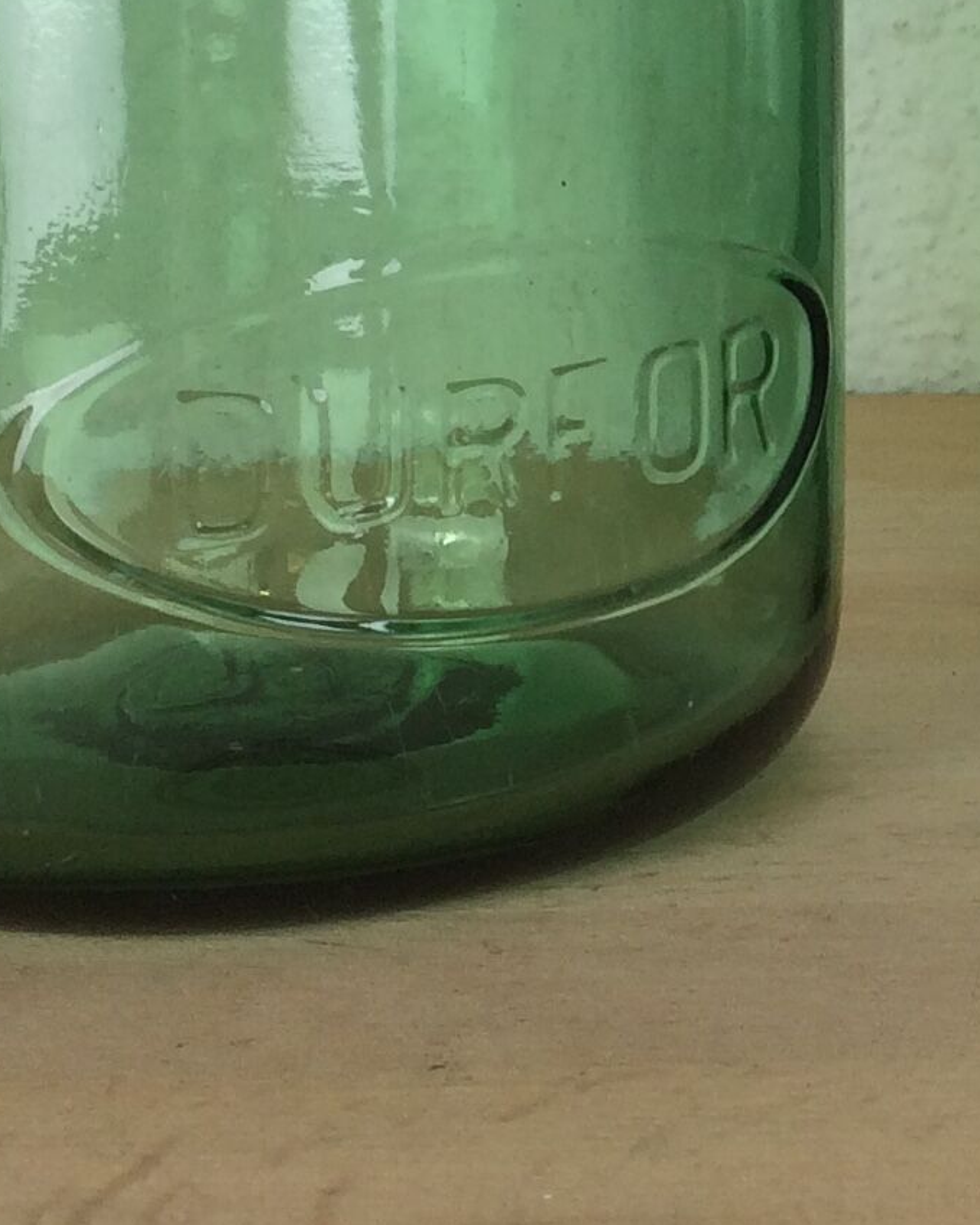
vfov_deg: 17.0
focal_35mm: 109
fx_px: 3953
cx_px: 1531
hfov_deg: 13.2
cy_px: -168
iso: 40
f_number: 2.2
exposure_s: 1/50
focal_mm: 4.15
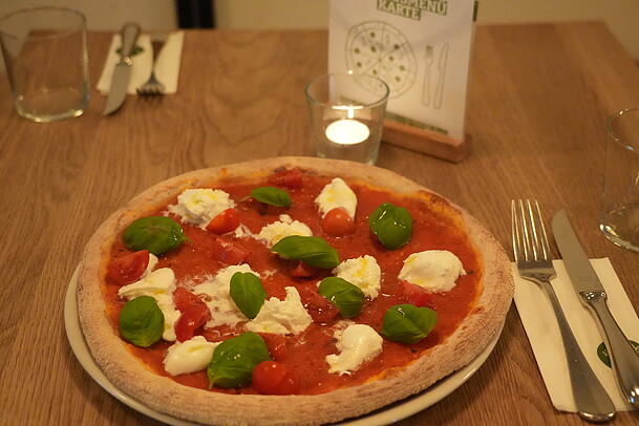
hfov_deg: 38.2
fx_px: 923
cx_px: 320
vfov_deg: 26.0
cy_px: 213
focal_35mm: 52
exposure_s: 1/160
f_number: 5
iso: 10000
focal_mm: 52
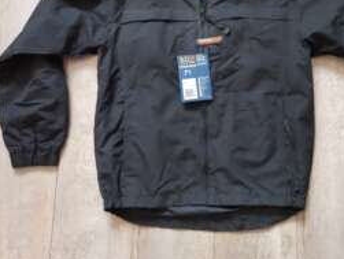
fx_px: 358
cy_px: 89
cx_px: 201
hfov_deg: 51.0
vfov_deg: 39.3
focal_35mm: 36
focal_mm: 4.6
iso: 320
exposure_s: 1/50
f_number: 2
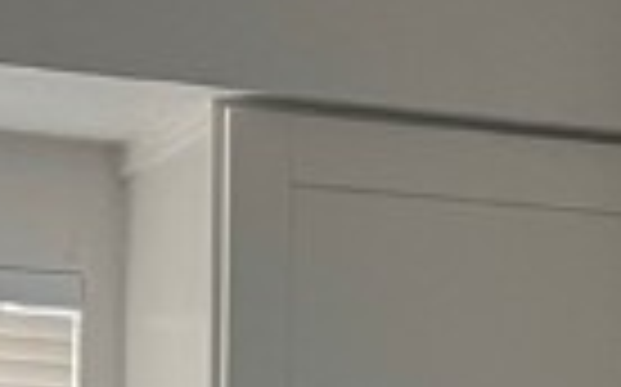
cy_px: 1598
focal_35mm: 205
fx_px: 3467
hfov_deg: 10.2
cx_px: 315
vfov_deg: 5.5
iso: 160
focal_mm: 4.2
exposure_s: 1/60
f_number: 1.6
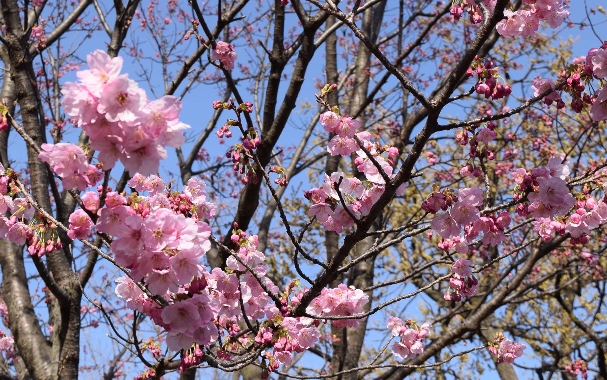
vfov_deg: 25.3
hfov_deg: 39.4
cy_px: 169
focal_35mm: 51
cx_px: 242
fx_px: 844
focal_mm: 26
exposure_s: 1/400
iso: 200
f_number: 8
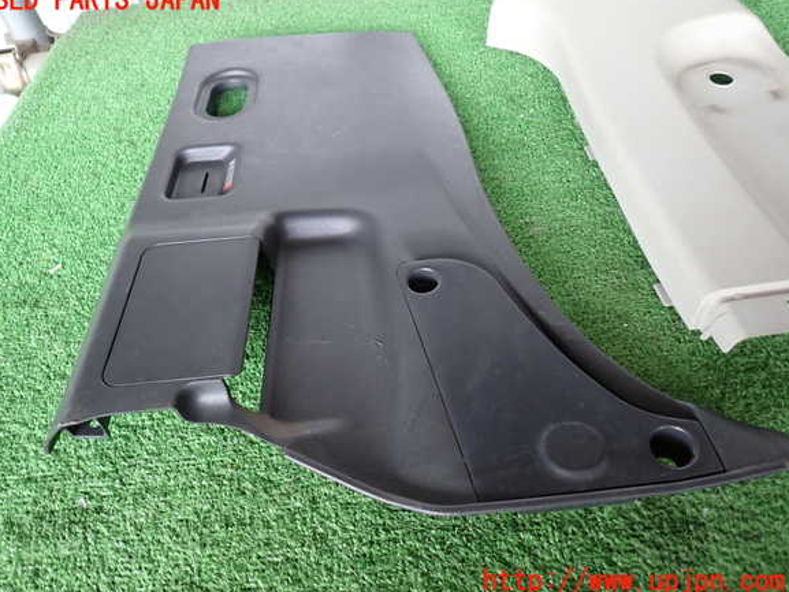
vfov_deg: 53.1
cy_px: 291
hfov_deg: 67.3
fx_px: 593
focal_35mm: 26
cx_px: 382
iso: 200
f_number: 2
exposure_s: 1/60
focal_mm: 4.5
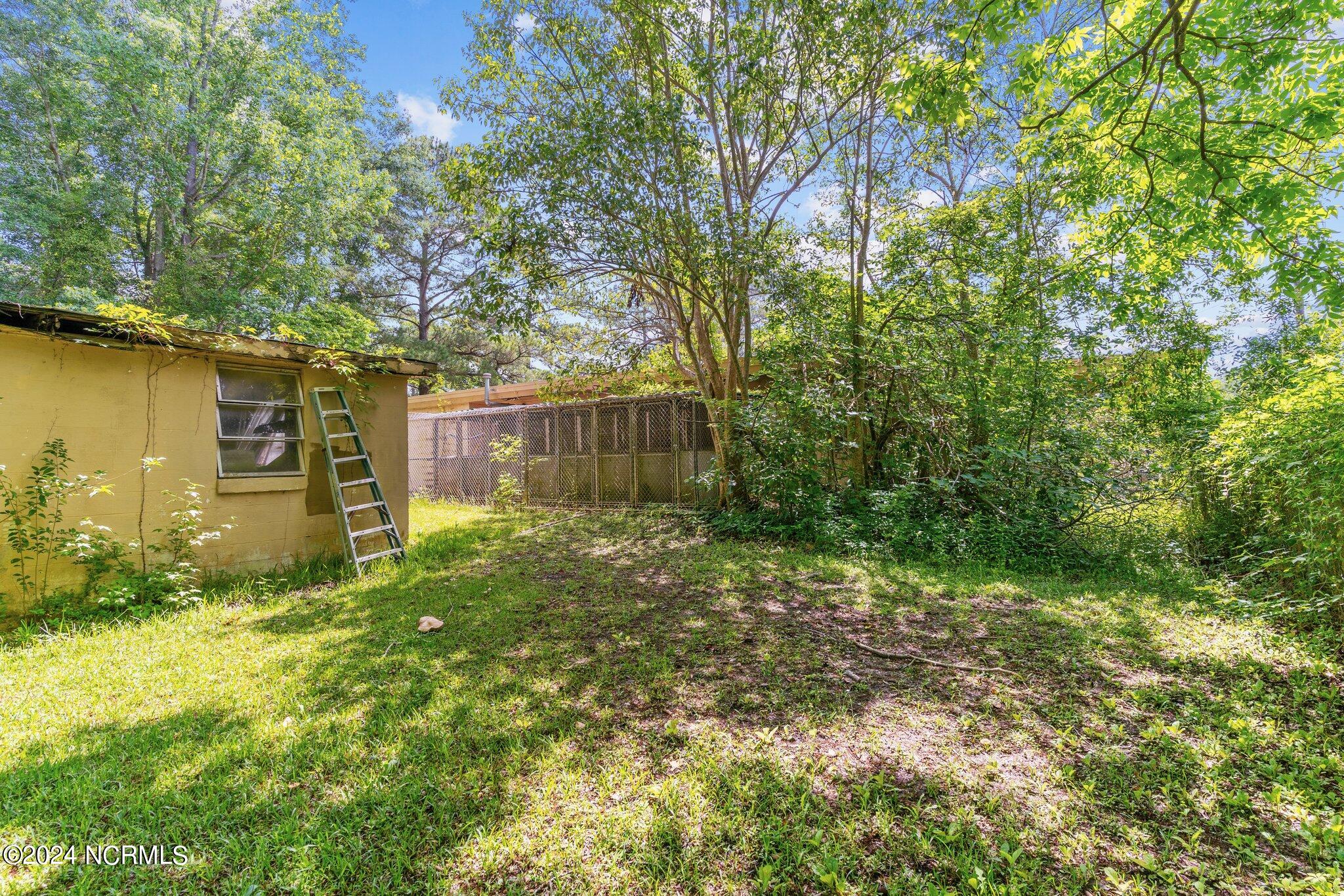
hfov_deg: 93.3
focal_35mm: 17
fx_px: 635
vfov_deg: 70.4
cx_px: 672
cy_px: 448
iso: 125
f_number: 6.3
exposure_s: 1/160
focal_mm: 17
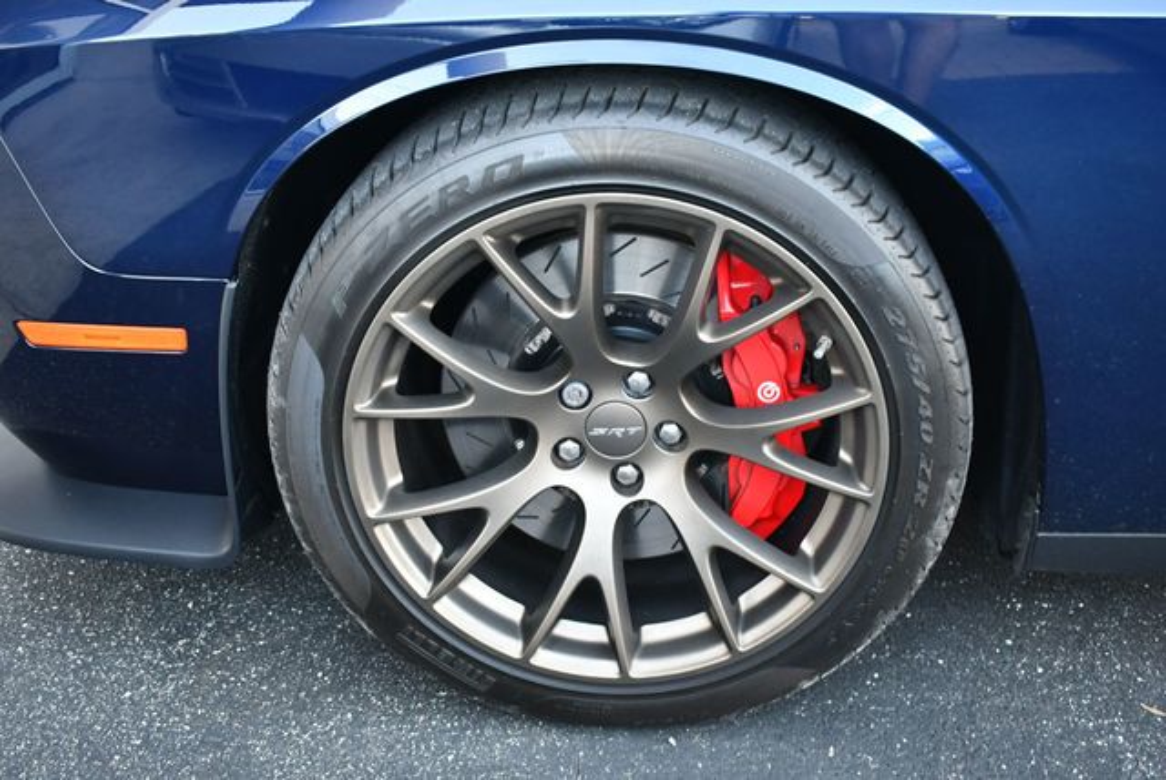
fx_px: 1426
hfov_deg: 44.5
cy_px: 390
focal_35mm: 44
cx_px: 583
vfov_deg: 30.6
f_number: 3.8
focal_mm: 22
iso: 800
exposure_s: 1/160
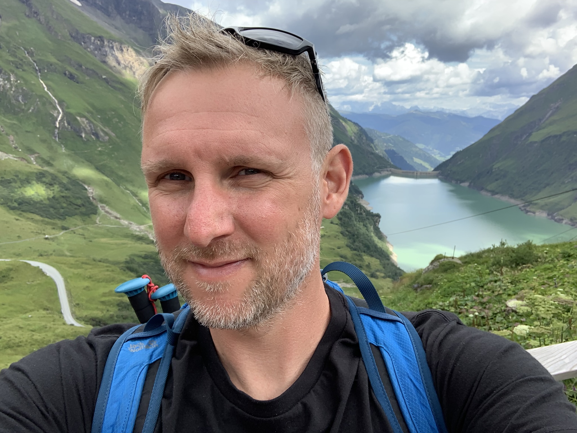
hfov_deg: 56.8
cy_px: 216
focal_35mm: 32
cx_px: 288
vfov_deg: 44.2
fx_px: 533
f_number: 2.2
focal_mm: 2.87
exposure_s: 1/313
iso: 16
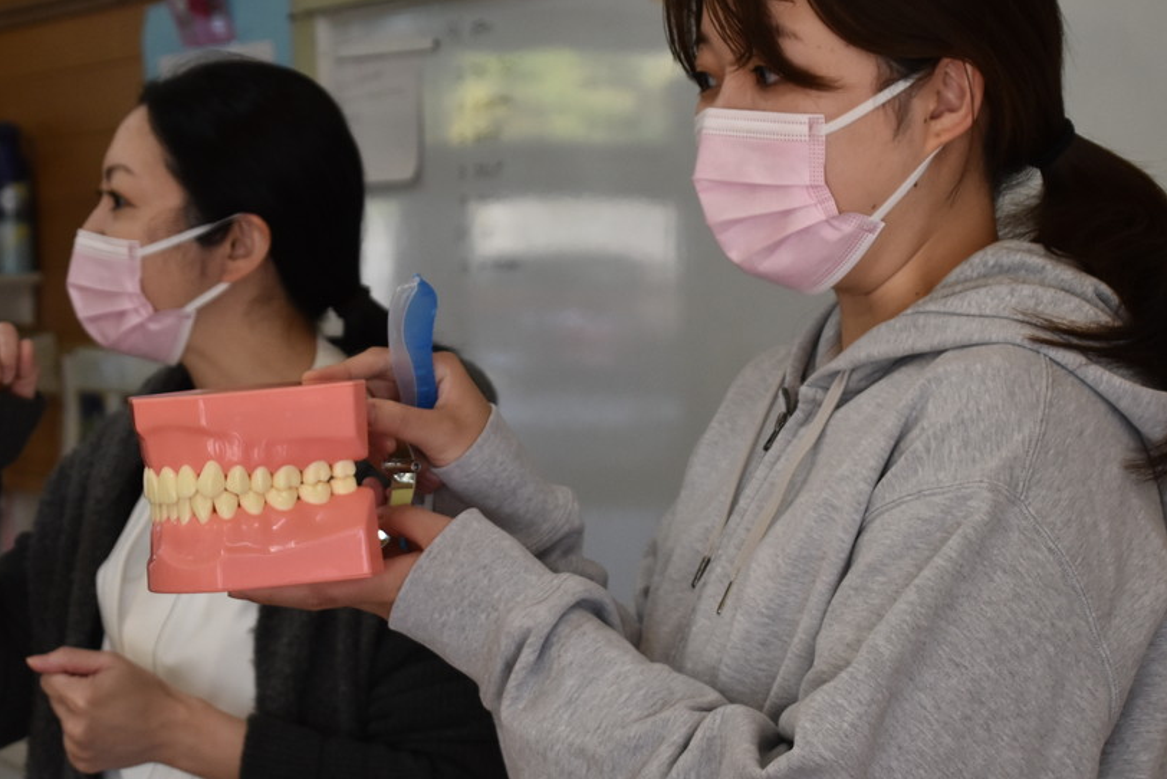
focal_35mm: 102
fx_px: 3307
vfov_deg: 13.4
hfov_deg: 20.0
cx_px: 766
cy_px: 400
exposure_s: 1/250
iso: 800
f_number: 4.8
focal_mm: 46
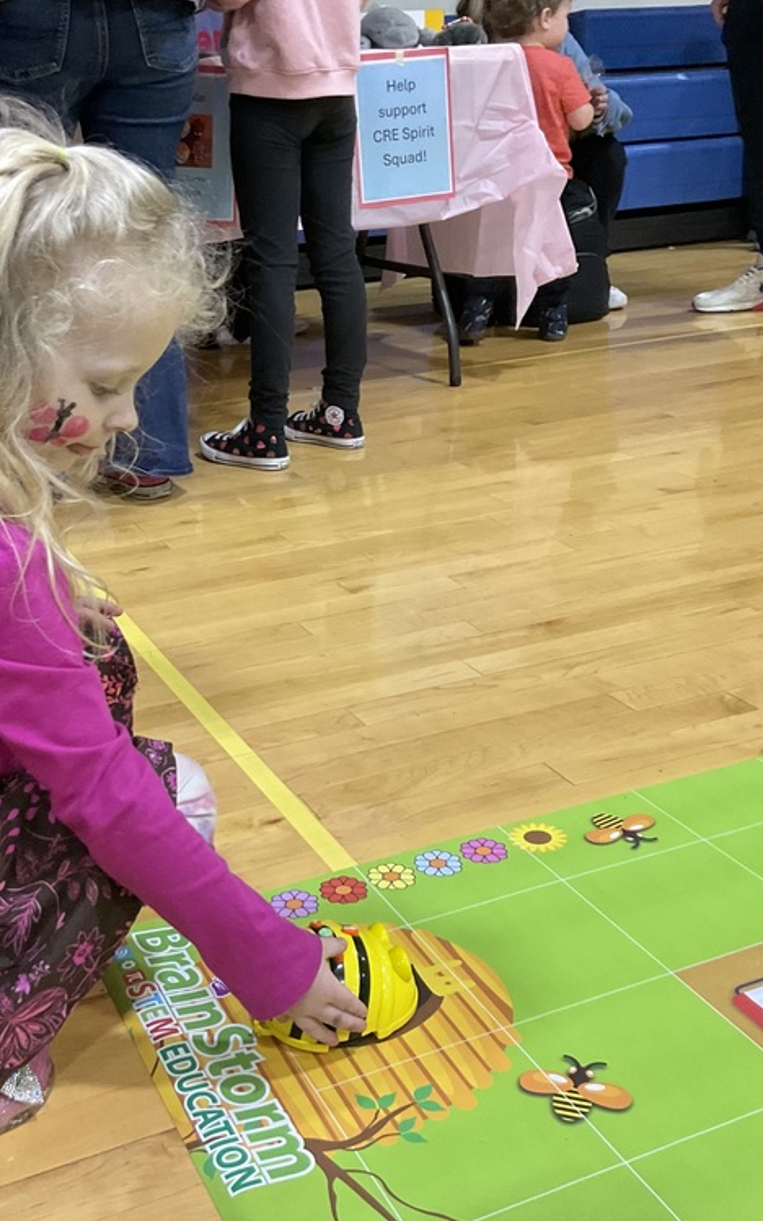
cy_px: 610
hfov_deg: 30.5
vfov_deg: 47.2
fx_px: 1398
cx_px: 311
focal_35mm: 42
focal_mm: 3
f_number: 1.8
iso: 125
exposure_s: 1/60
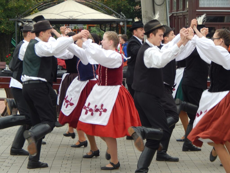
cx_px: 115
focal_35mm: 132
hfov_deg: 14.9
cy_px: 86
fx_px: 877
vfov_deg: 11.2
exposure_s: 1/100
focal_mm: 23.4
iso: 125
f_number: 4.8
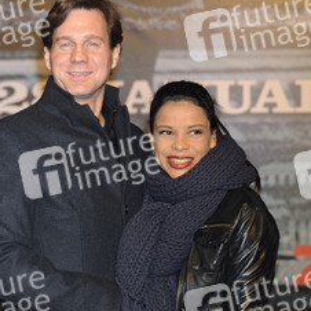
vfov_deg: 16.5
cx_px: 129
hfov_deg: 16.6
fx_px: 1067
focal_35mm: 105
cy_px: 235
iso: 400
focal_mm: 70
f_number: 5.6
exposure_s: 1/160
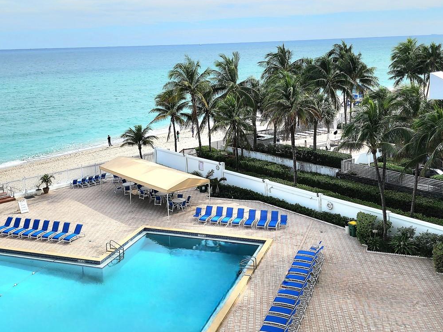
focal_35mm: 37
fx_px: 473
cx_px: 213
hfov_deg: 50.1
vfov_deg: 38.5
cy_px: 130
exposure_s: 1/1667
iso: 12
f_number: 1.8
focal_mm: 6.4
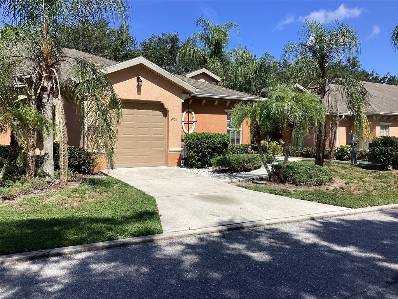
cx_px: 199
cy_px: 150
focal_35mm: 31
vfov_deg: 45.4
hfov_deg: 58.4
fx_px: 356
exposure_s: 1/1456
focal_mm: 3.3
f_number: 2.4
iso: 25
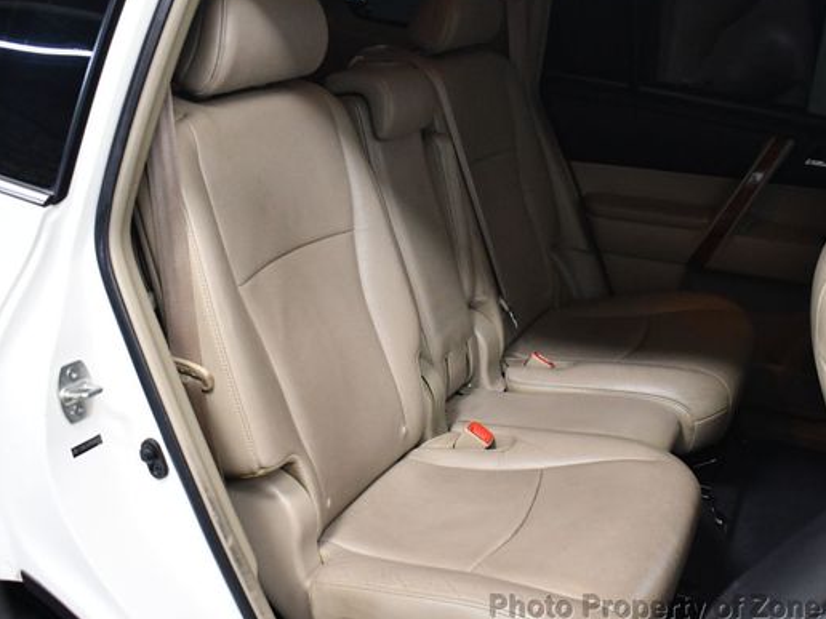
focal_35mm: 43
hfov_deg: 43.7
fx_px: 1026
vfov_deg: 33.6
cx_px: 471
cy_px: 296
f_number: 3.5
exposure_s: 1/125
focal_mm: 18
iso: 2800
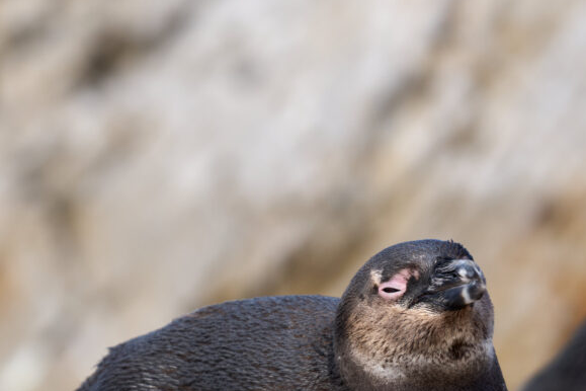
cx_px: 308
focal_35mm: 1069
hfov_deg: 1.9
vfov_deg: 1.3
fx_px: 17405
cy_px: 310
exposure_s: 1/640
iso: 200
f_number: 6.3
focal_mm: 402.8
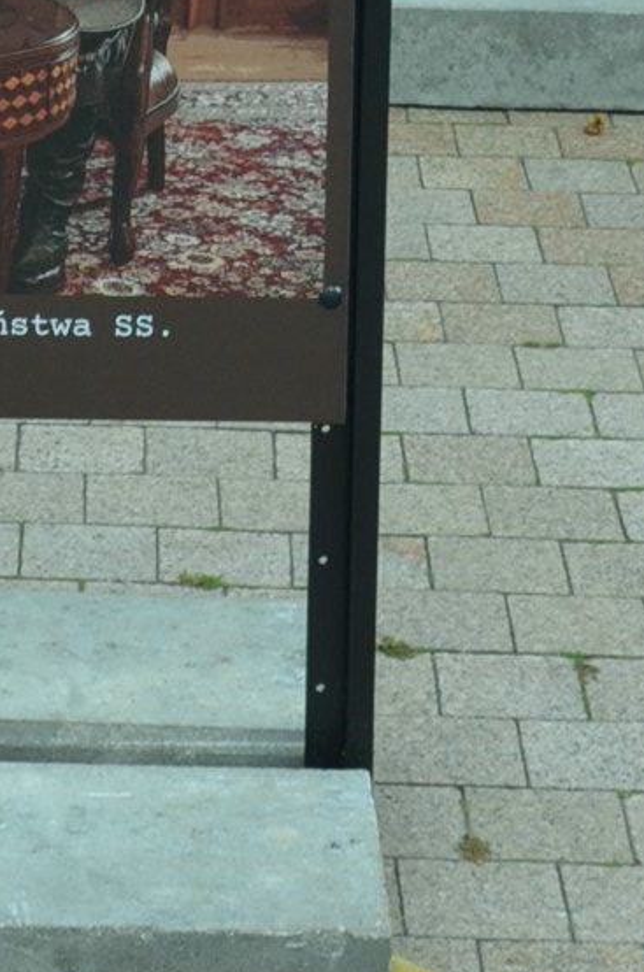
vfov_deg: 12.3
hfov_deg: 8.5
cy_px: -468
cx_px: 25
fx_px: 4312
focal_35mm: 160
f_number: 7.1
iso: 400
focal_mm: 24
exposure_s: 1/200
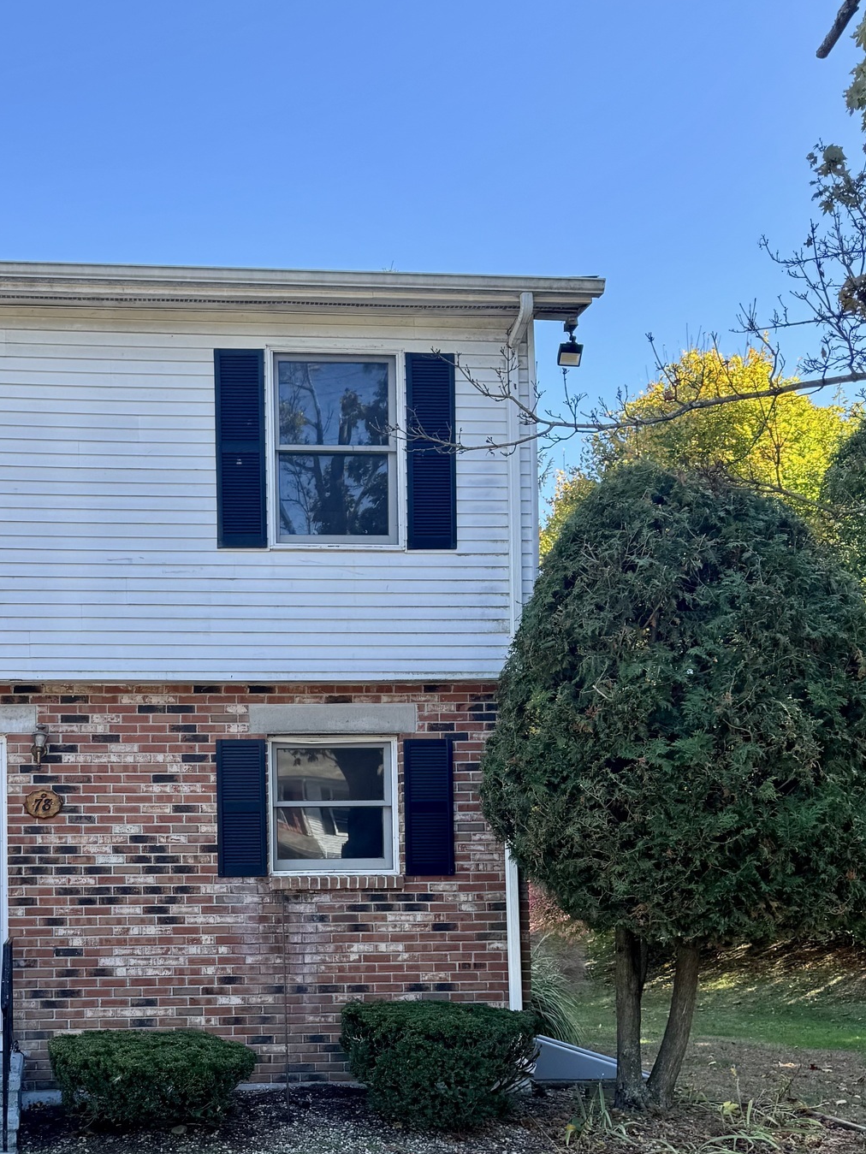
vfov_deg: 44.5
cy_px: 844
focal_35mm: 41
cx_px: 187
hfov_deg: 34.2
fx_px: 1367
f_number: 1.78
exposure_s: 1/812
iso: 80
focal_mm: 6.76
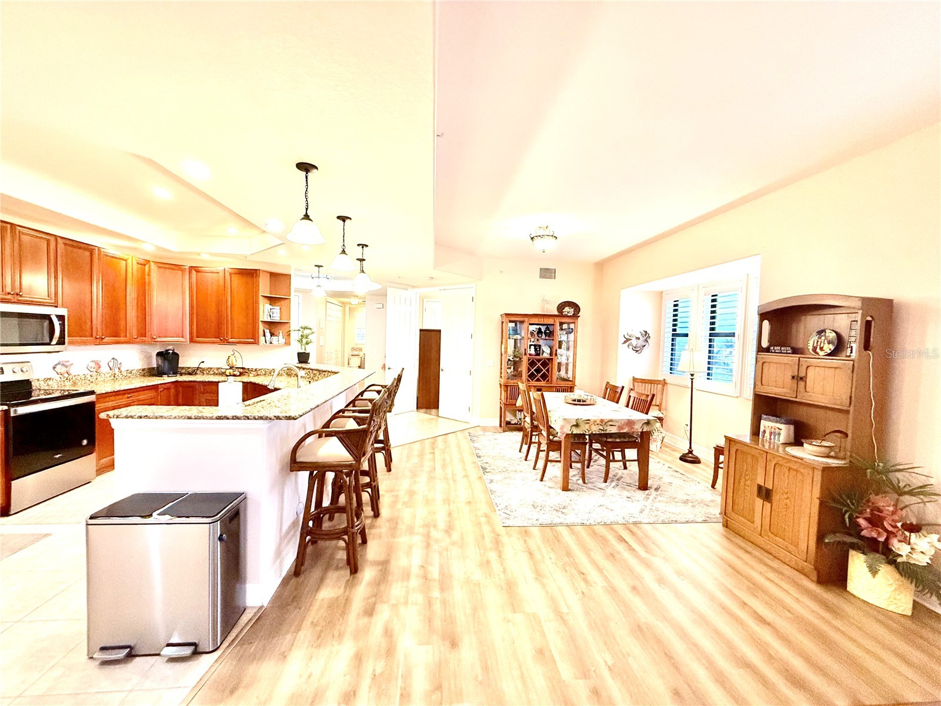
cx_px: 470
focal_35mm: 14
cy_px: 353
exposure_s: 1/120
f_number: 2.2
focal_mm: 2.22
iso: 500
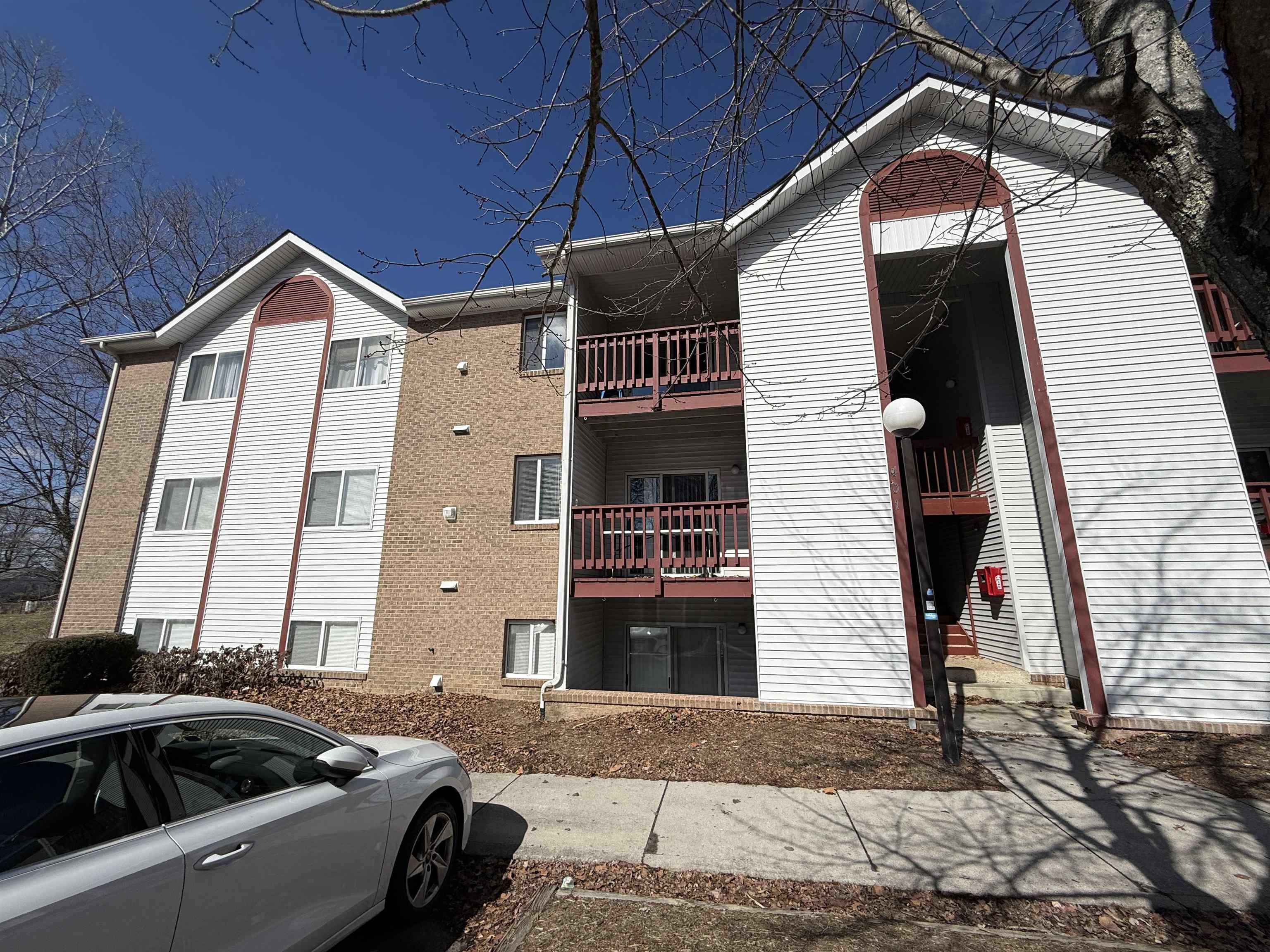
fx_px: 514
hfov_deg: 102.1
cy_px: 476
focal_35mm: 14
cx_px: 635
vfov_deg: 85.7
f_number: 2.2
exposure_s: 1/5155
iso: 50
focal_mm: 2.22
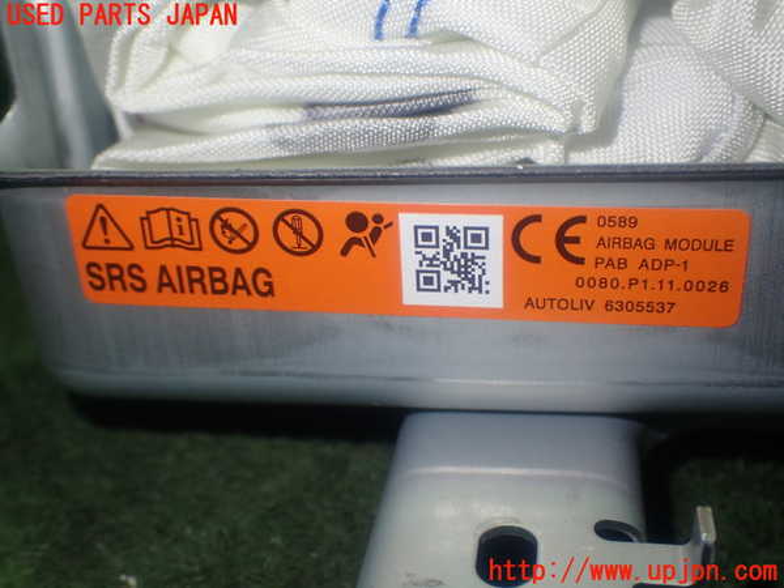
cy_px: 294
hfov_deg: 42.9
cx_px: 392
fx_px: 997
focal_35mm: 44
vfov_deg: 32.9
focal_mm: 7.84
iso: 200
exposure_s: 1/60
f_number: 2.9
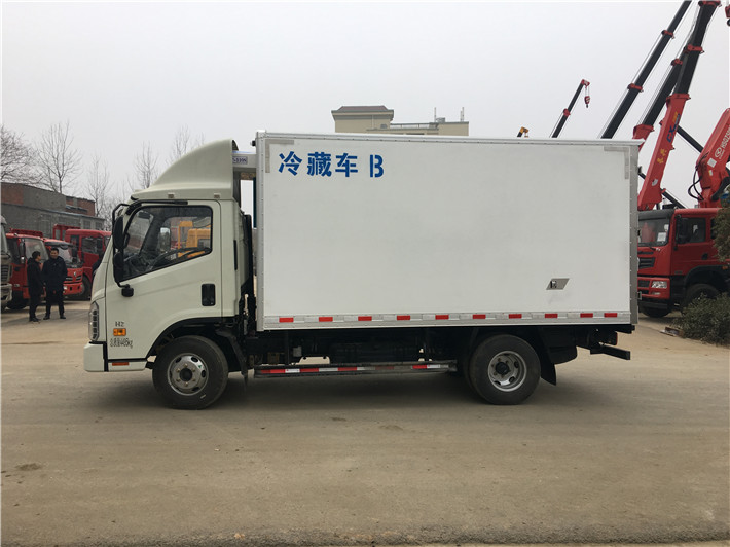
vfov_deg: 48.2
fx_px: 611
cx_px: 365
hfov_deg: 61.7
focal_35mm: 29
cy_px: 274
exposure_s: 1/120
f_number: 2.2
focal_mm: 4.15
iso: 25
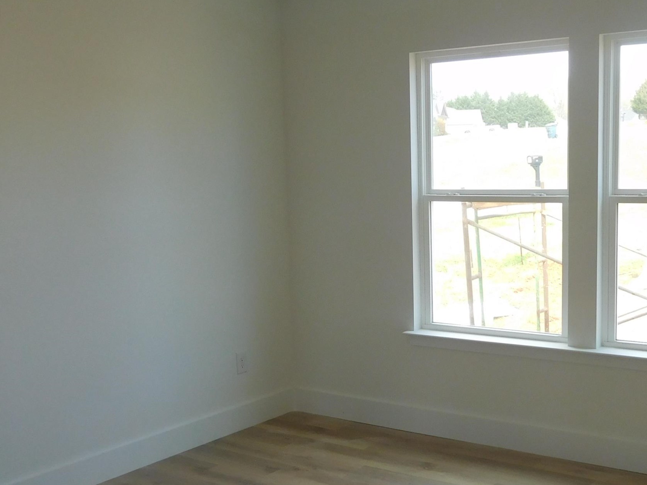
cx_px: 390
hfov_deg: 41.0
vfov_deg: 31.4
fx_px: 860
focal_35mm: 46
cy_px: 288
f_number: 3.4
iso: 125
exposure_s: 1/100
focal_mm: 4.5
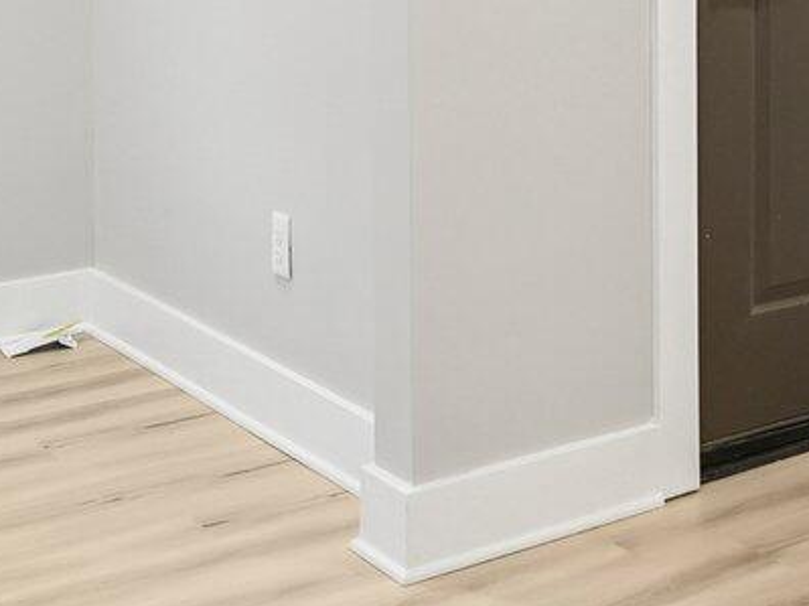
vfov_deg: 17.1
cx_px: 829
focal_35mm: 81
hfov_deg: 22.9
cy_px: -175
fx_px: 1903
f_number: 8
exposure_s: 1/25
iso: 400
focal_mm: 16.5
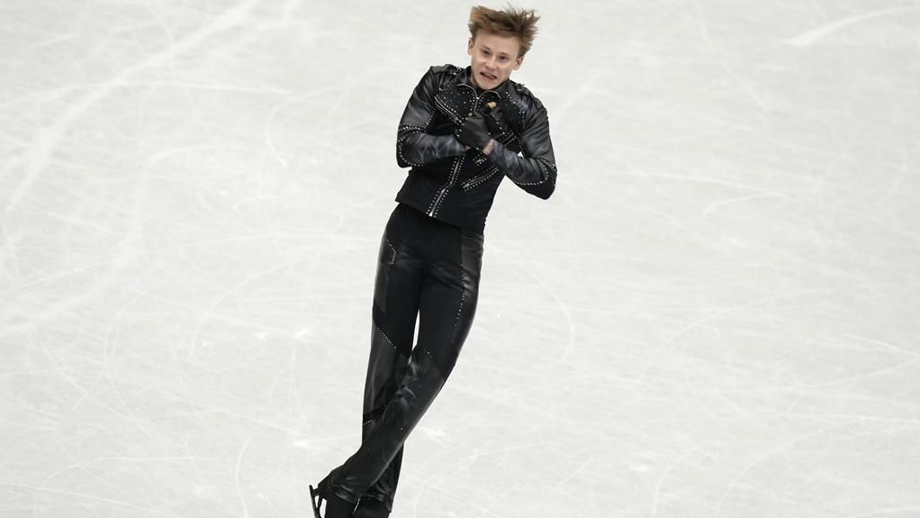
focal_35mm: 420
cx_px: 460
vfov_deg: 2.9
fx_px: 10246
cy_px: 259
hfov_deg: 5.1
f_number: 4.5
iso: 2500
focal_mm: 400
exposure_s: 1/1000
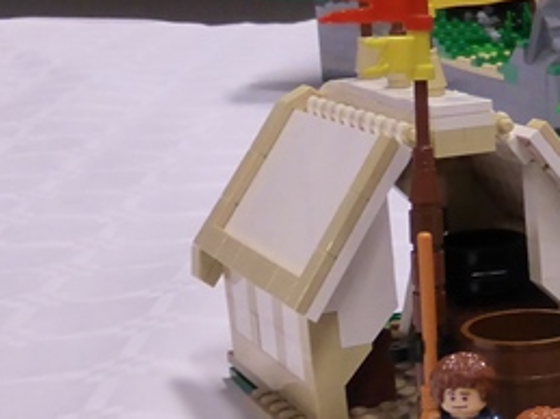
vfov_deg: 15.1
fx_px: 1536
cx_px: 755
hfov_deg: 18.9
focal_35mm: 95
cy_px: 475
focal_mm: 4.3
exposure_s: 1/30
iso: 400
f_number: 3.3
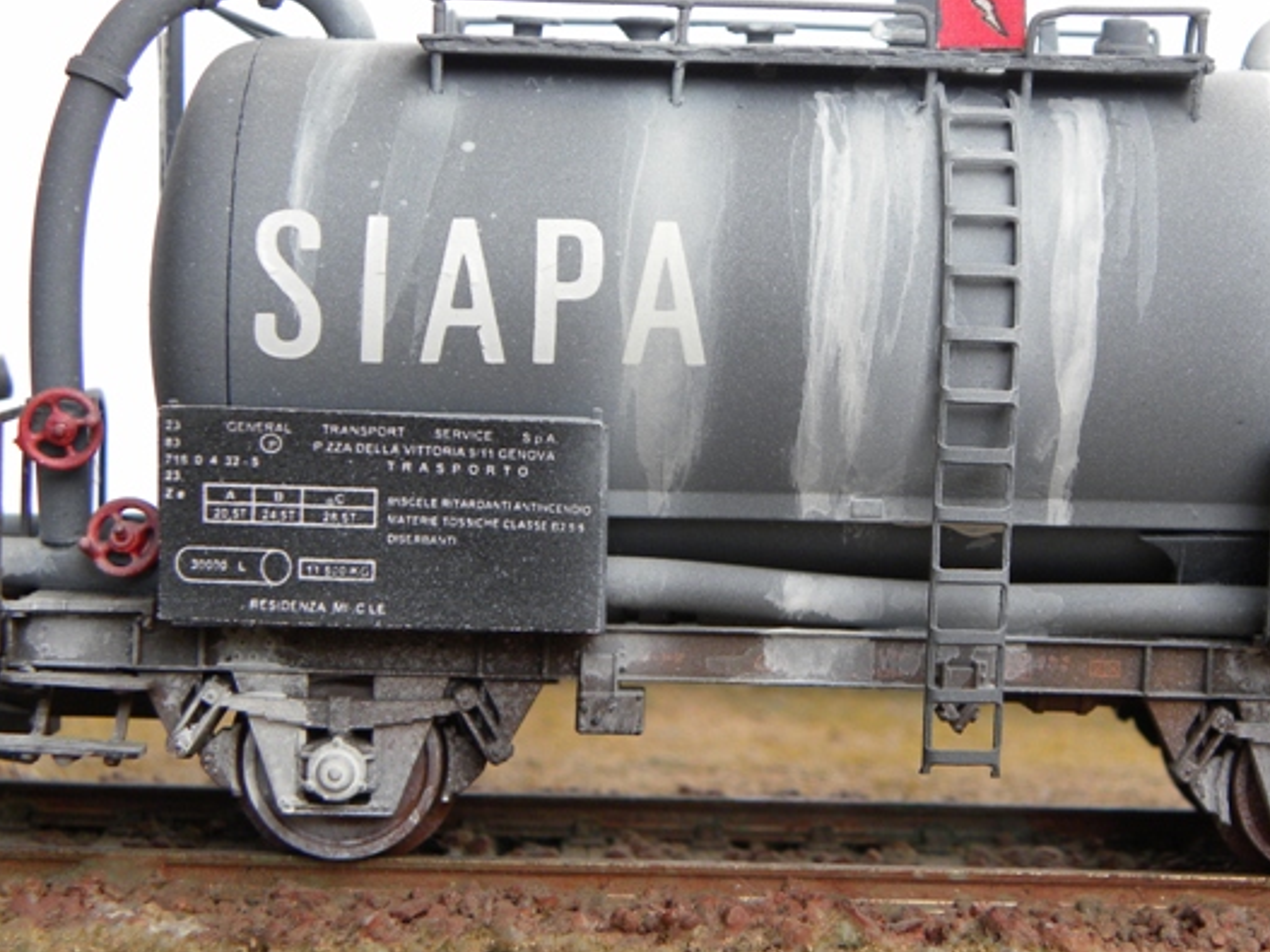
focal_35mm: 75
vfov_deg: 19.6
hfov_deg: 25.9
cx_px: 846
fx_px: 2751
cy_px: 472
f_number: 3.5
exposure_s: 1/60
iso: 106
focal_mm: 9.2
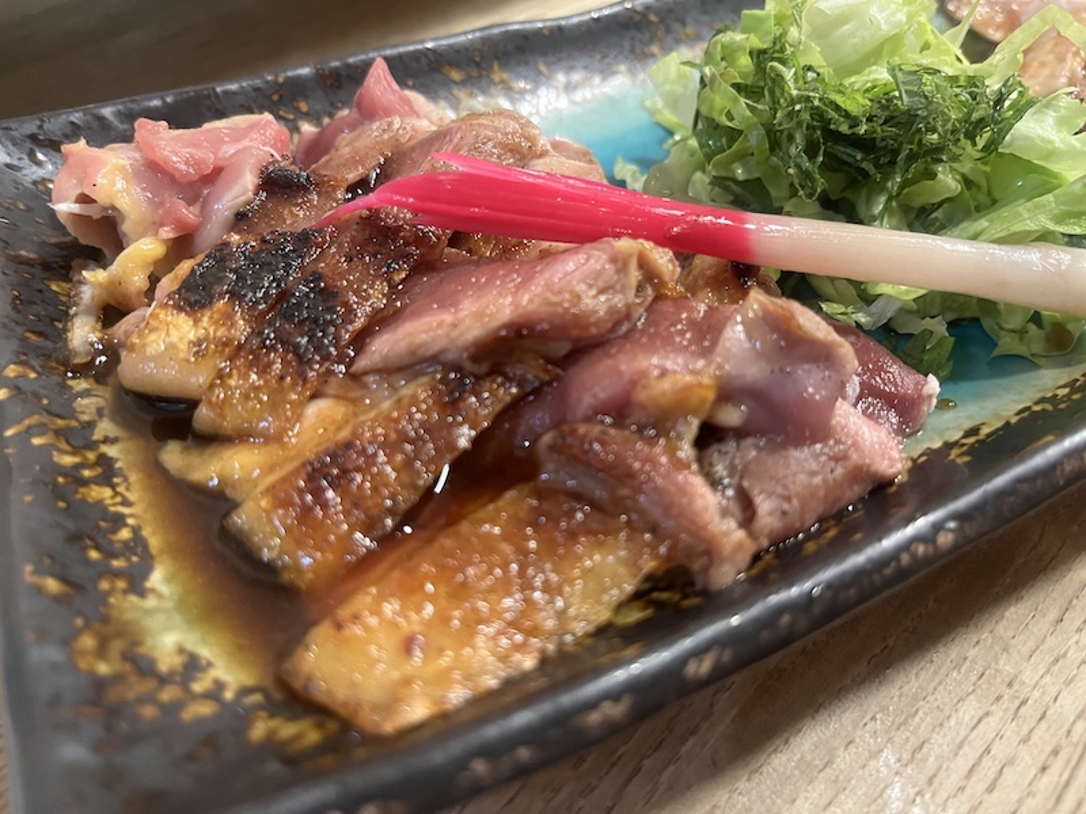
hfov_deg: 67.3
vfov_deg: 53.1
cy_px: 407
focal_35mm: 26
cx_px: 543
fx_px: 816
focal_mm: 5.1
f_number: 1.6
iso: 500
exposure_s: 1/40
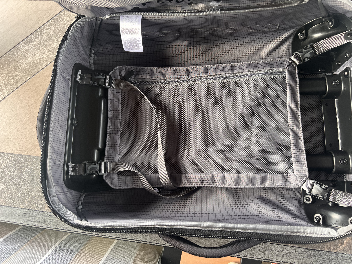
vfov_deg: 53.1
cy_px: 132
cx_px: 176
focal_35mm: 26
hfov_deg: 67.3
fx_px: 264
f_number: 1.5
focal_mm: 5.7
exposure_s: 1/121
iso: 80
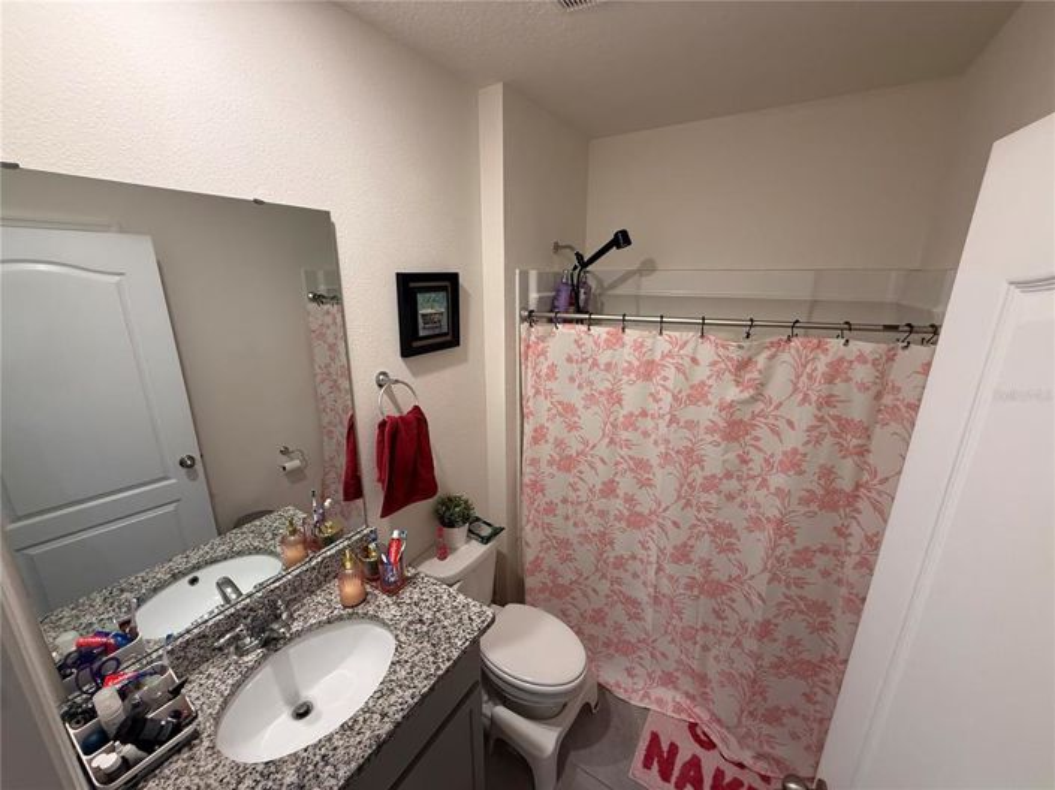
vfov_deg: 85.6
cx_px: 528
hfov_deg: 102.1
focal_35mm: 14
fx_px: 426
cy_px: 395
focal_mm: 2.22
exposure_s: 1/60
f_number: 2.2
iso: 200
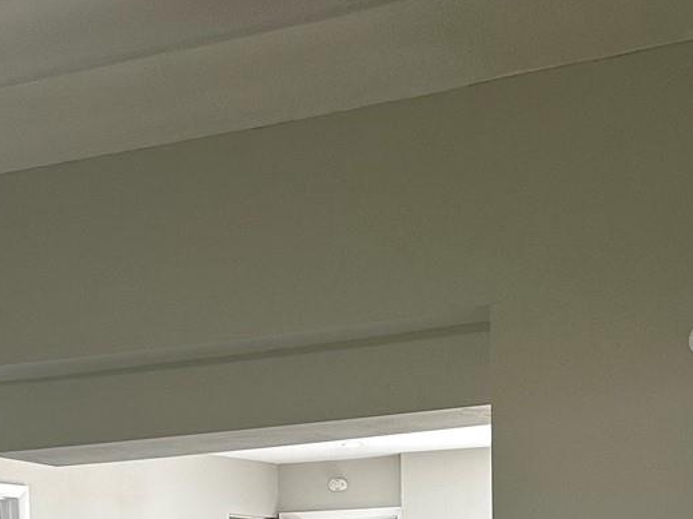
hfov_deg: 26.3
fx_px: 1481
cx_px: 347
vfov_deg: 18.5
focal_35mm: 74
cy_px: 674
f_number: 1.78
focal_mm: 6.86
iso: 200
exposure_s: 1/120
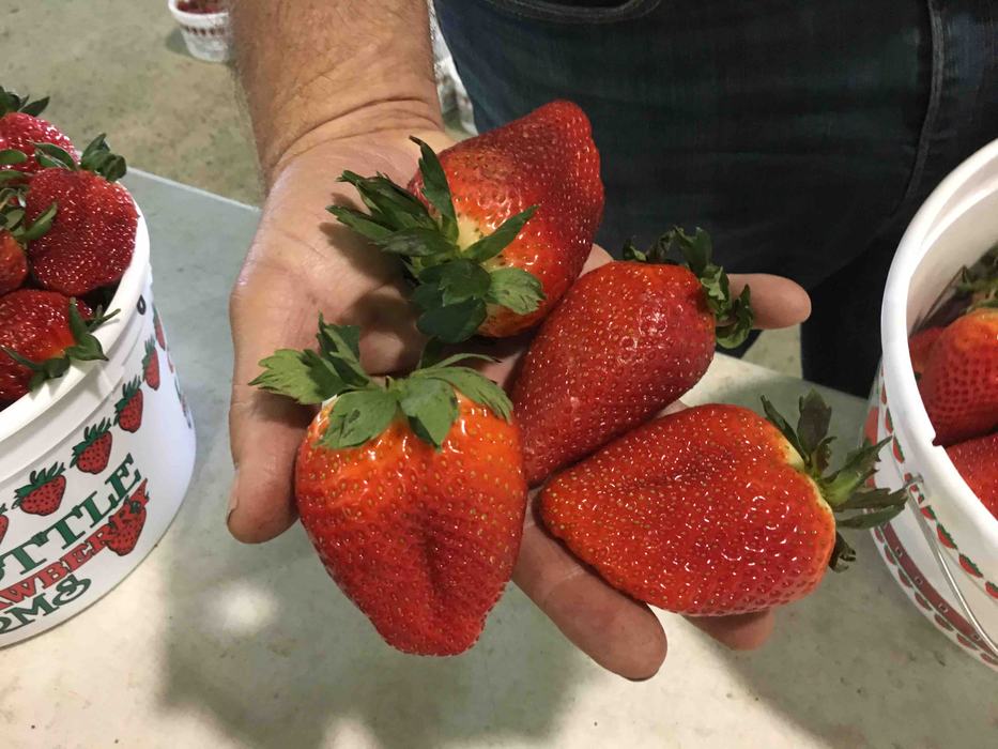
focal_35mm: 29
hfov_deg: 61.7
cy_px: 374
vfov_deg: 48.2
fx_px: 836
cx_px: 499
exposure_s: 1/30
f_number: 2.2
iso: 200
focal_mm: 4.15
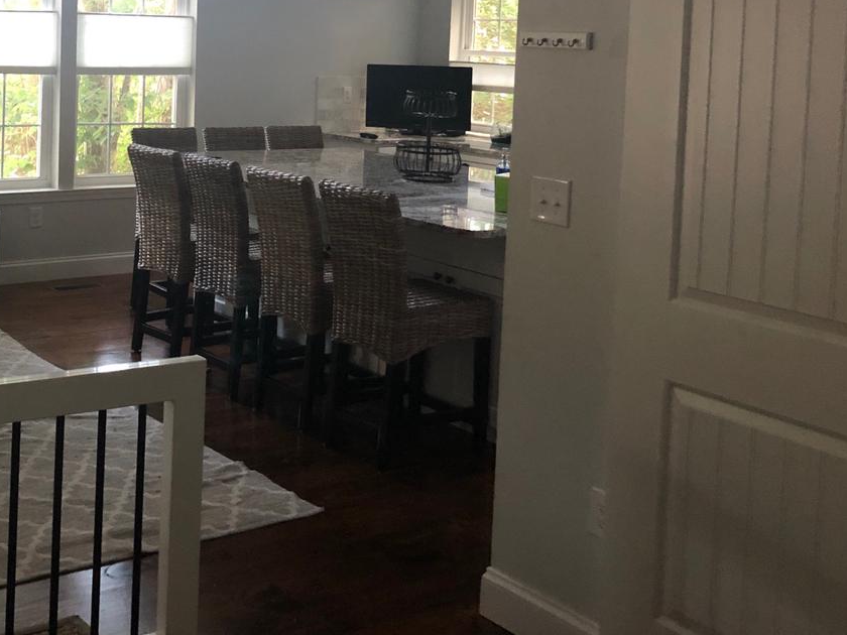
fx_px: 1174
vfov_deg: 29.4
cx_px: 198
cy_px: 99
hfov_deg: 38.5
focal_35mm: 48
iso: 100
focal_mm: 3.99
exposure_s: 1/7
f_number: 1.8
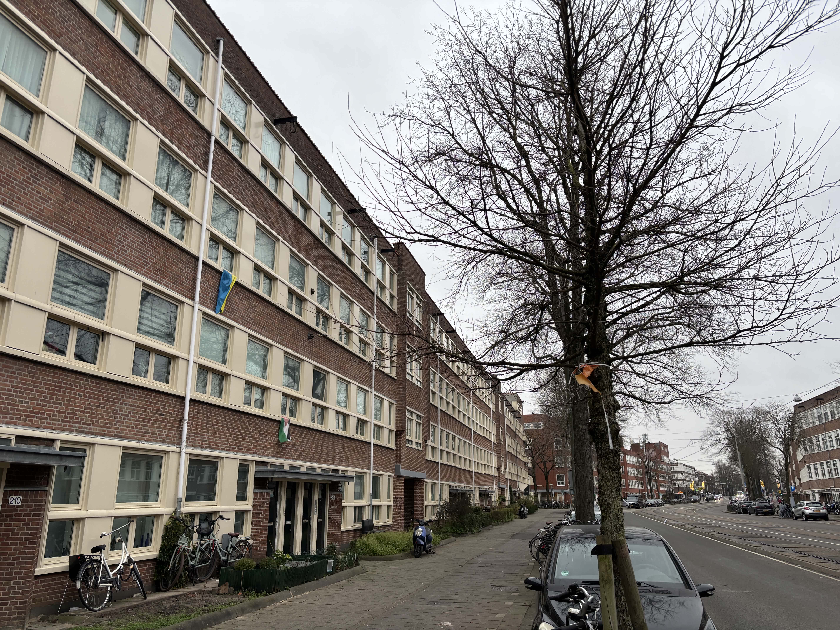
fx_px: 631
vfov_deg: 53.1
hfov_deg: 67.3
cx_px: 420
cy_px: 315
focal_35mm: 26
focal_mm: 6
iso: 80
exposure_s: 1/121
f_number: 1.6
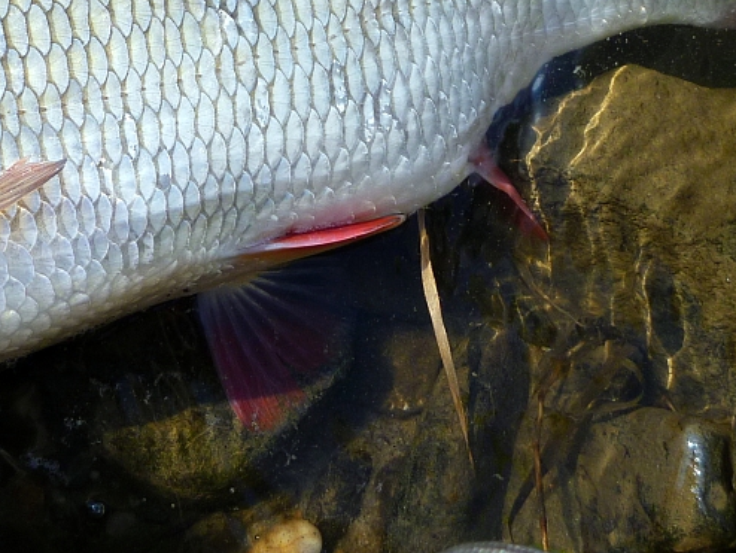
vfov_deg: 24.4
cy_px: 32
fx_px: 1234
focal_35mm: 58
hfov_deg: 32.5
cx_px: 165
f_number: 3.3
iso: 80
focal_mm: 4.9
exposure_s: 1/320
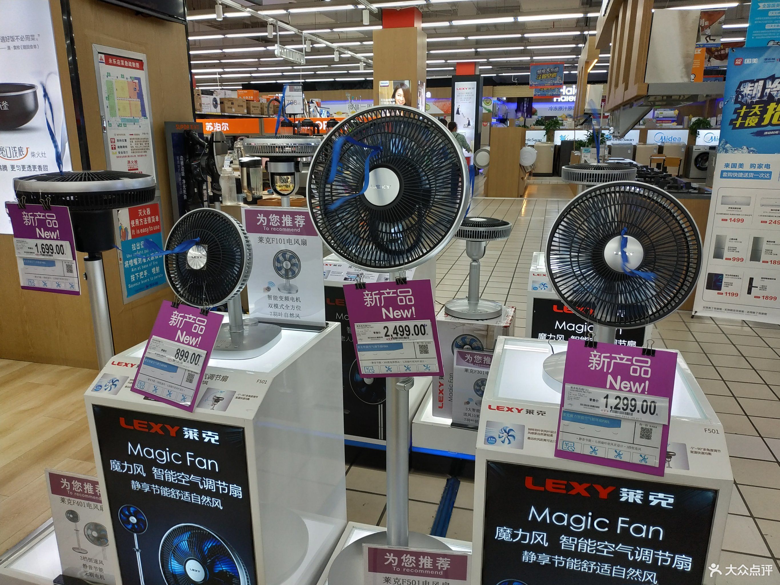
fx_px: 541
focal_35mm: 24
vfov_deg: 56.8
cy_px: 292
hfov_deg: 71.6
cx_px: 390
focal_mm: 3.94
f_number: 1.9
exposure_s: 1/192
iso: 200
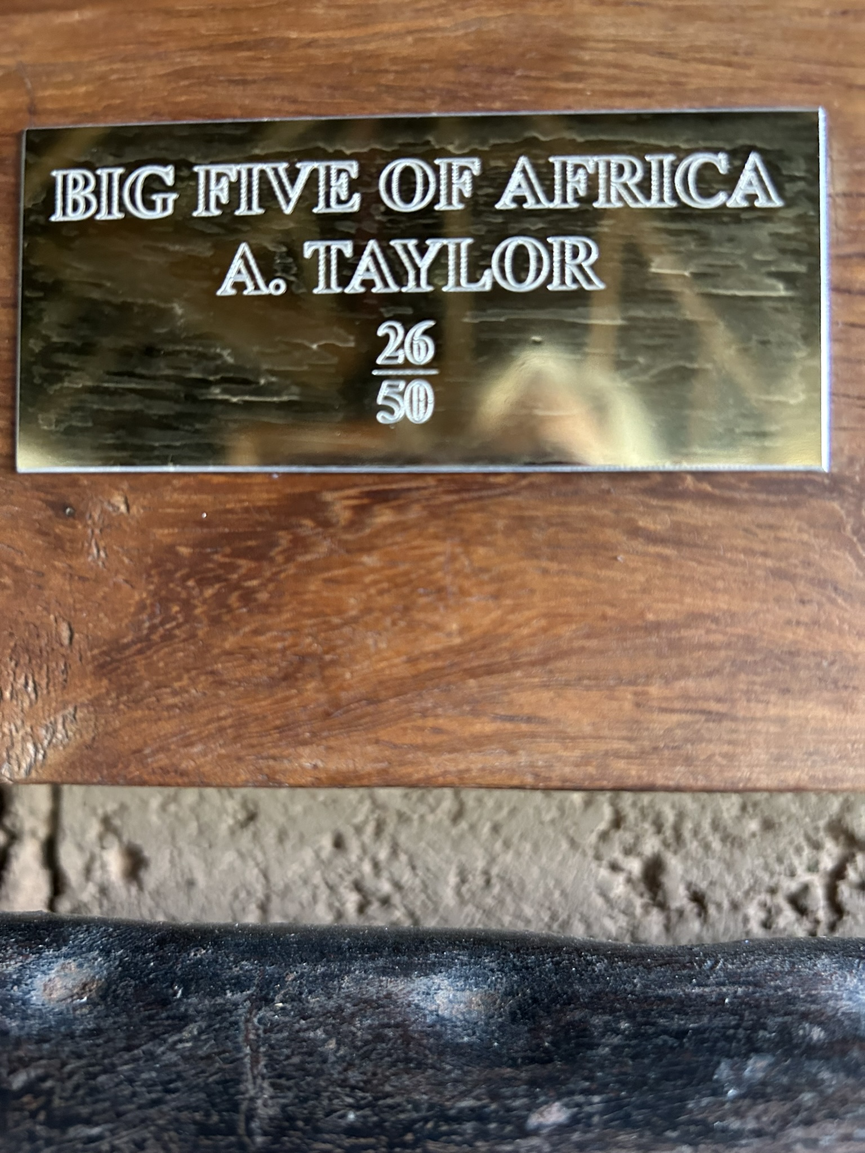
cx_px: 432
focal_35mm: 26
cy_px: 576
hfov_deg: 53.1
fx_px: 866
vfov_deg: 67.3
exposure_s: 1/53
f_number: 1.5
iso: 500
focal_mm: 5.7
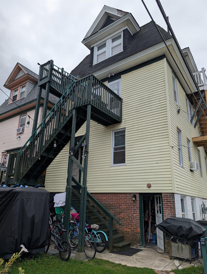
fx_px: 191
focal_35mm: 24
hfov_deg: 56.9
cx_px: 104
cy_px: 137
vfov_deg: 71.5
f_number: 1.68
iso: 22
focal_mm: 6.9
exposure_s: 1/1845
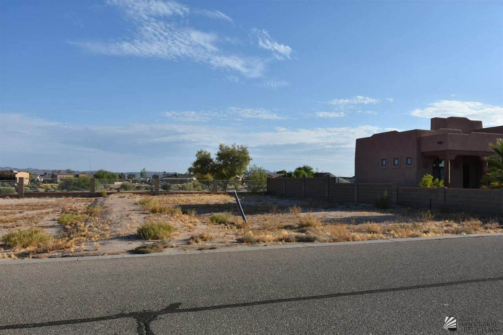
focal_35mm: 30
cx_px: 252
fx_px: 419
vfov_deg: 43.6
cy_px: 168
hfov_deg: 61.9
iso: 140
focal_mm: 20
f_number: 8
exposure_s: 1/500
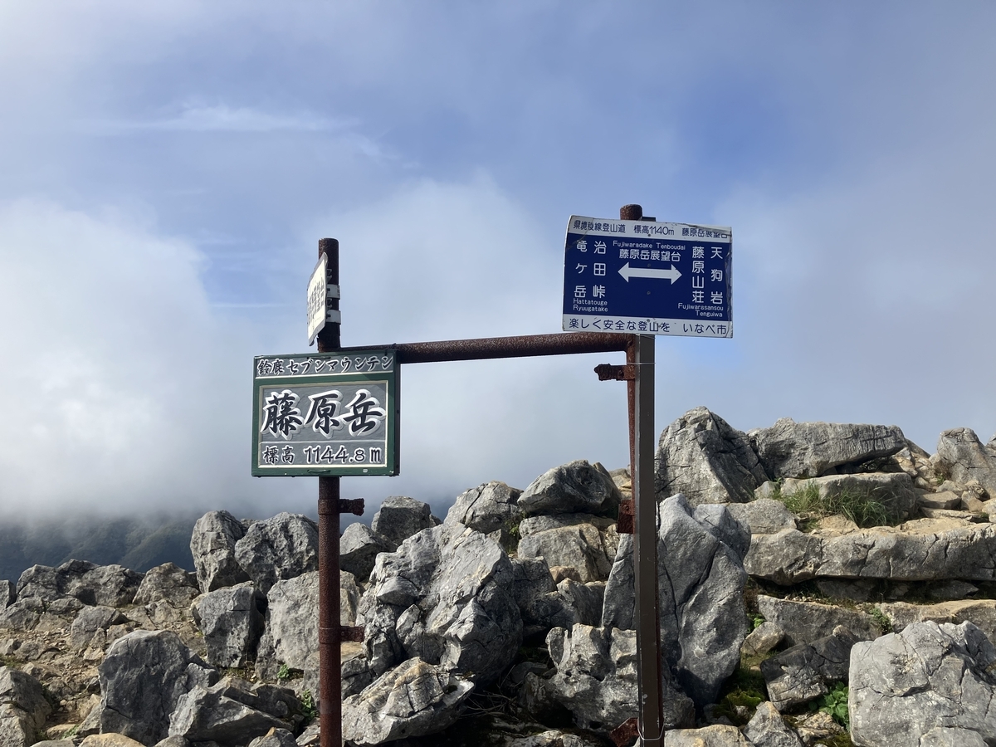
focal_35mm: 28
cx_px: 498
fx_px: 806
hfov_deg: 63.4
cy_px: 374
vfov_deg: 49.7
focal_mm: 3.99
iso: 32
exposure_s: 1/3040
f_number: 1.8
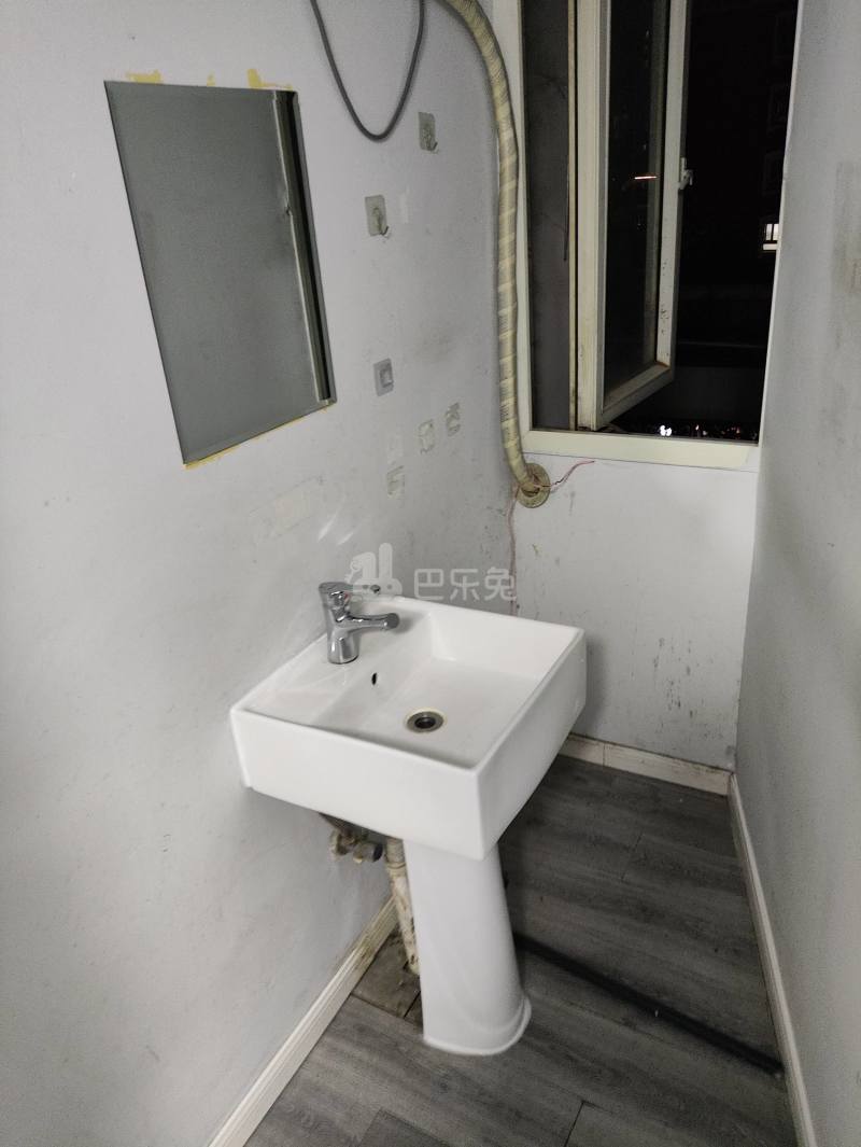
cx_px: 430
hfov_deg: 56.9
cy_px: 574
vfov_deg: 71.6
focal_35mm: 24
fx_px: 795
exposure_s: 1/33.3
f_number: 1.8
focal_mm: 4.68
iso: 510
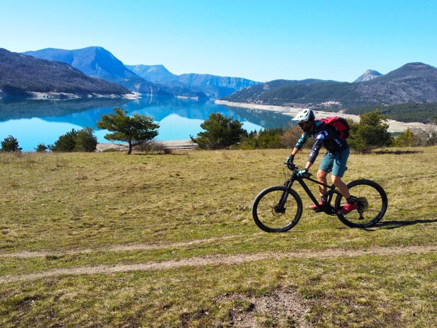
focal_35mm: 26
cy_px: 164
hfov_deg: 67.3
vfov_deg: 53.1
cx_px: 218
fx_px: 328
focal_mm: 3.81
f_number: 2.2
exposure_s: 1/786
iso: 100
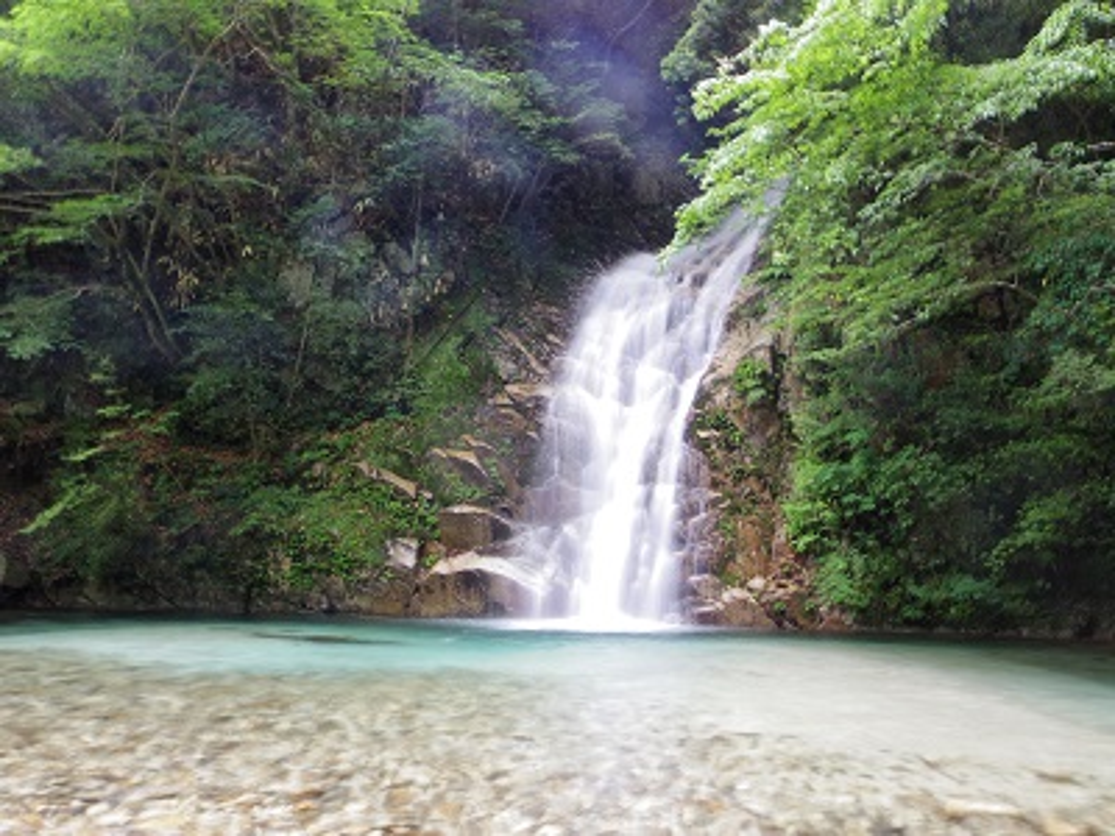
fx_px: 741
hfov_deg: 73.9
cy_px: 418
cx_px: 558
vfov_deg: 58.9
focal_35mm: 23
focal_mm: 5
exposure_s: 1/1.67
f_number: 8
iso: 100
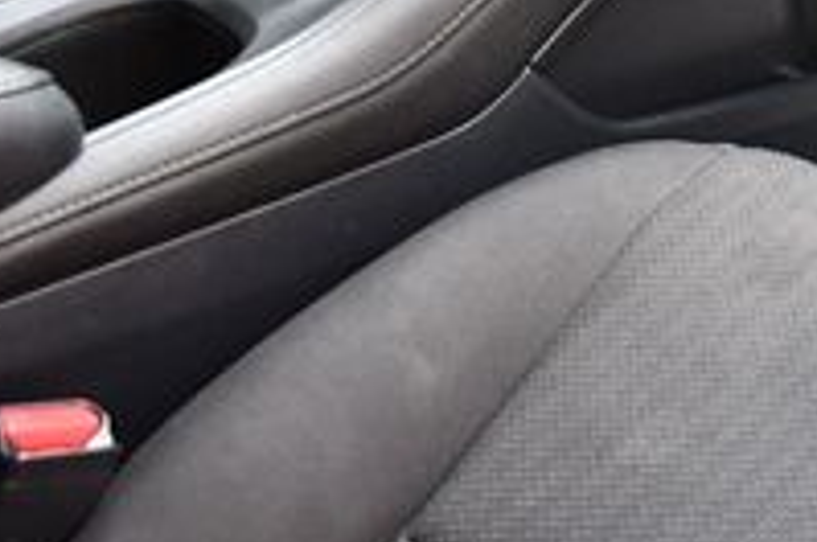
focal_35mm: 87
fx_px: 1971
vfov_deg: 14.6
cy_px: -263
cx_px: 1051
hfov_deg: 21.3
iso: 1000
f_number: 3.5
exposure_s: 1/125
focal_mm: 18
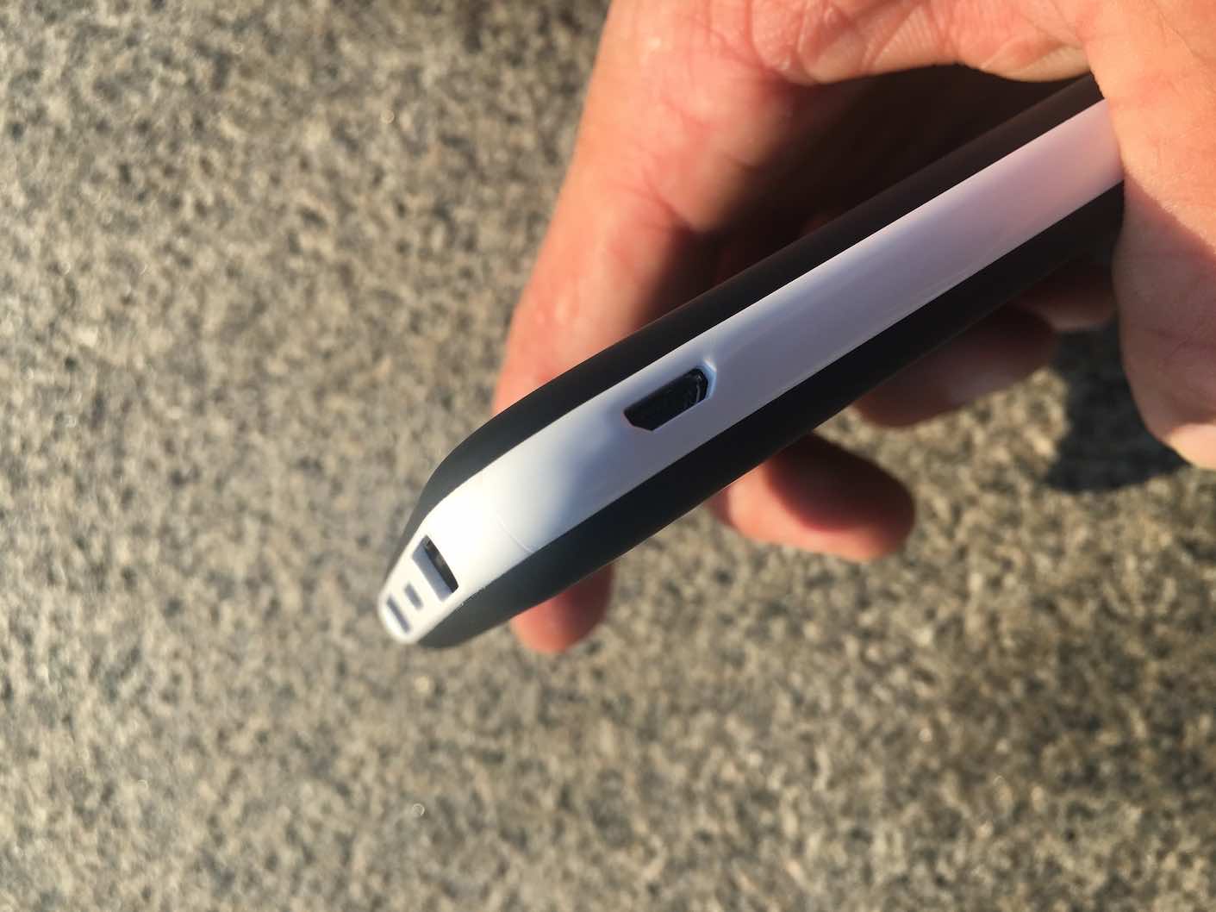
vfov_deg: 48.2
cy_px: 456
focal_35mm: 29
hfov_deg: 61.7
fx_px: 1019
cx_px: 608
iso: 25
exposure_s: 1/1131
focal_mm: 4.15
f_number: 2.2
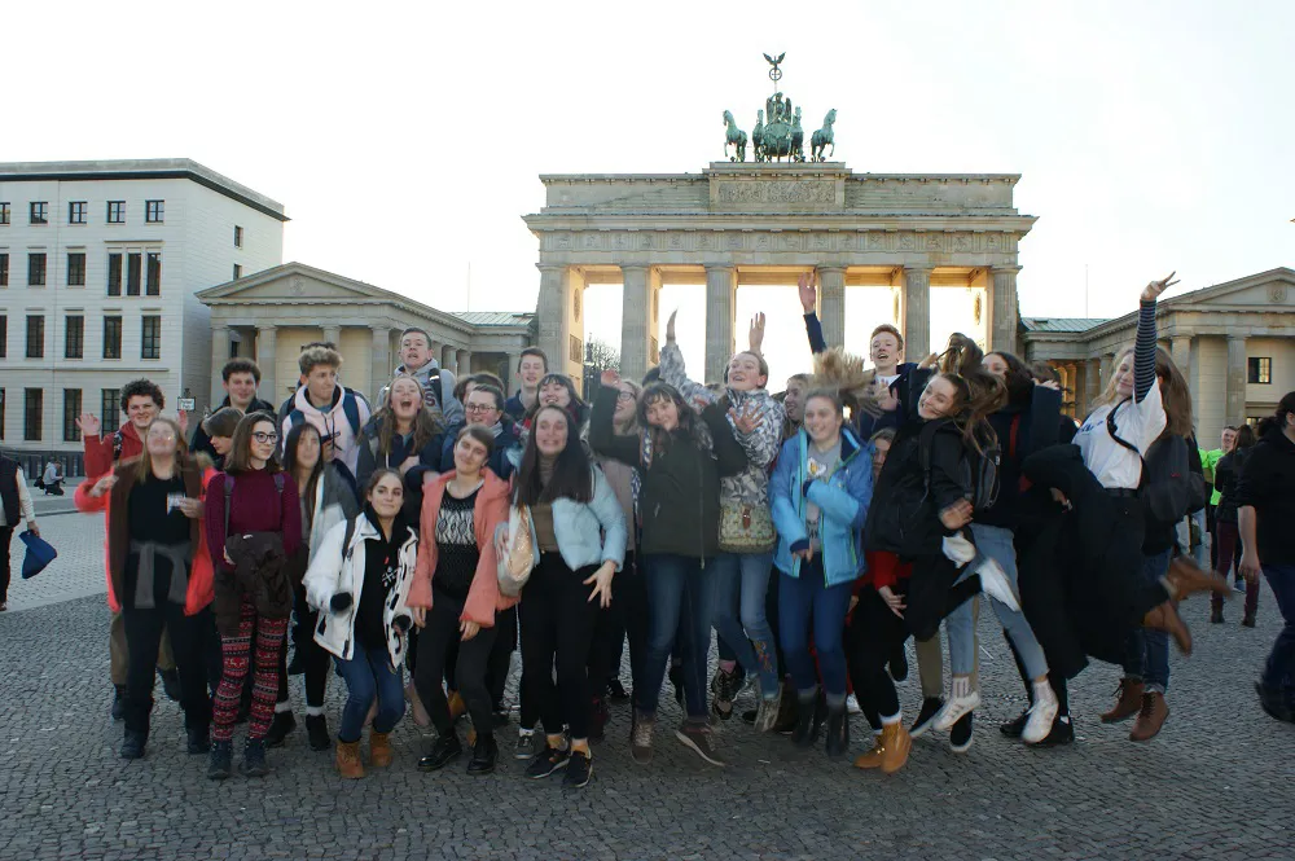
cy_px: 430
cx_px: 648
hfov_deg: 57.3
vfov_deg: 39.9
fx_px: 1186
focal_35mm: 33
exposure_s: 1/80
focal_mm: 22
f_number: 6.3
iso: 100
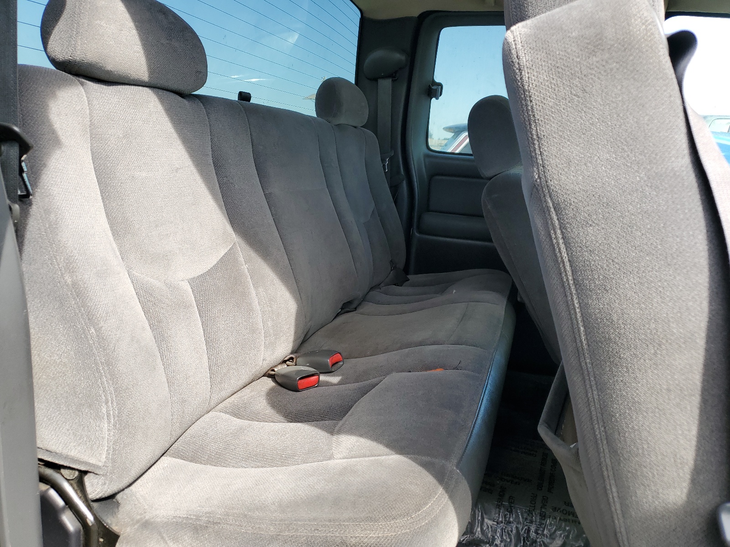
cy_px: 274
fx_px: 548
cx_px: 365
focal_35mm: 26
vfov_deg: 53.1
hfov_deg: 67.3
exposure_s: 1/323
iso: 50
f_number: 1.5
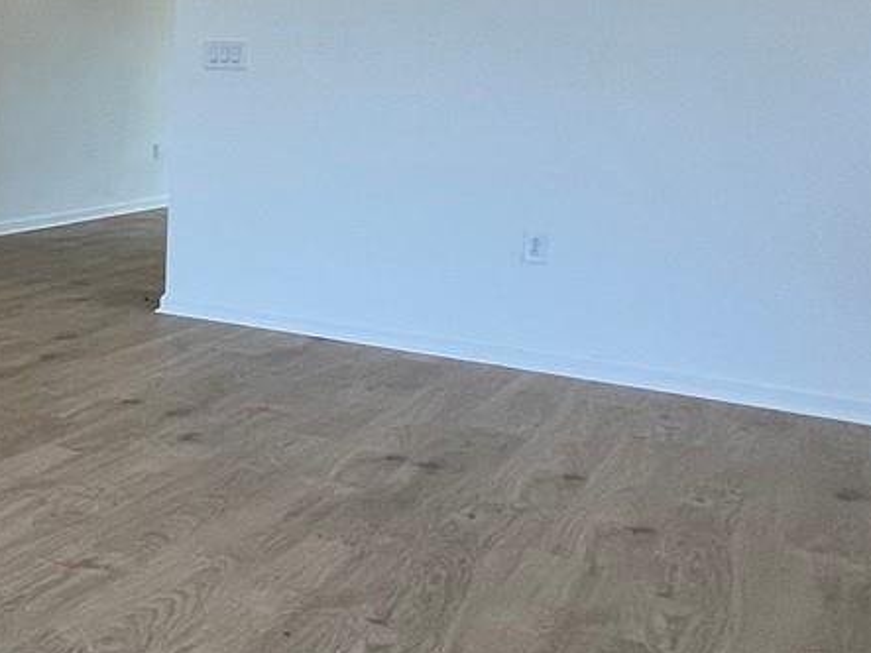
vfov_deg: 29.8
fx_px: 1182
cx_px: -358
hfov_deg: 29.3
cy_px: 94
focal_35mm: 47
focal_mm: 1.57
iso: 125
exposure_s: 1/120
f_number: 1.8
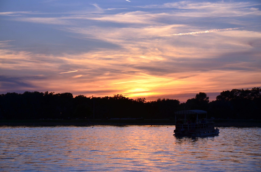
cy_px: 86
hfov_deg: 15.2
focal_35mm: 135
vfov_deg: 10.1
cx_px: 130
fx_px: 977
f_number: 8
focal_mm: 90
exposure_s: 1/250
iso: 160
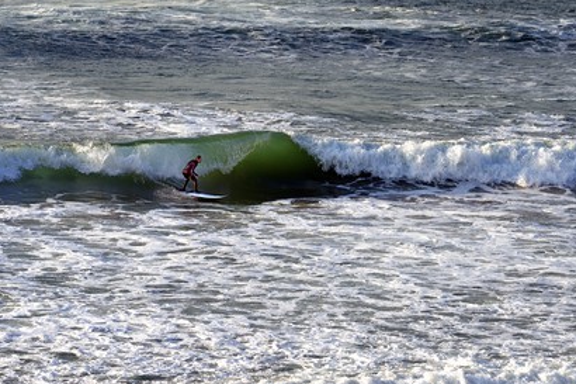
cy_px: 194
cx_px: 294
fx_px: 3279
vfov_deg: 6.7
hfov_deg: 10.0
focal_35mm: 205
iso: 200
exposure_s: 1/400
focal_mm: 200
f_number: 9
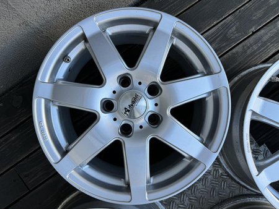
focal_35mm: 24
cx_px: 140
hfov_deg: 71.6
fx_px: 194
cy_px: 104
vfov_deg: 56.9
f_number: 1.78
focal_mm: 6.86
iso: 64
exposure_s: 1/241
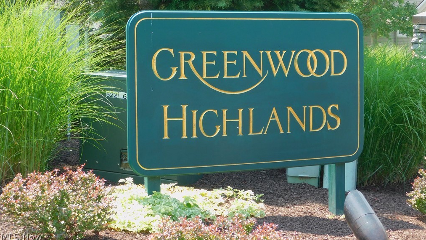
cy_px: 82
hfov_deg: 32.4
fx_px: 734
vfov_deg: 18.5
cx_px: 214
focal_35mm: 65
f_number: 4
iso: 125
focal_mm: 10.4
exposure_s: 1/200
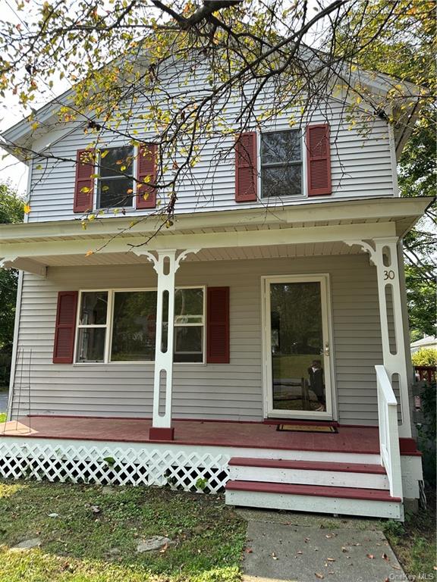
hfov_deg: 56.8
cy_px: 291
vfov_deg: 71.6
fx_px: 404
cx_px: 218
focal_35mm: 24
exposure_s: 1/1009
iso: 80
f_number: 1.78
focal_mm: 6.86
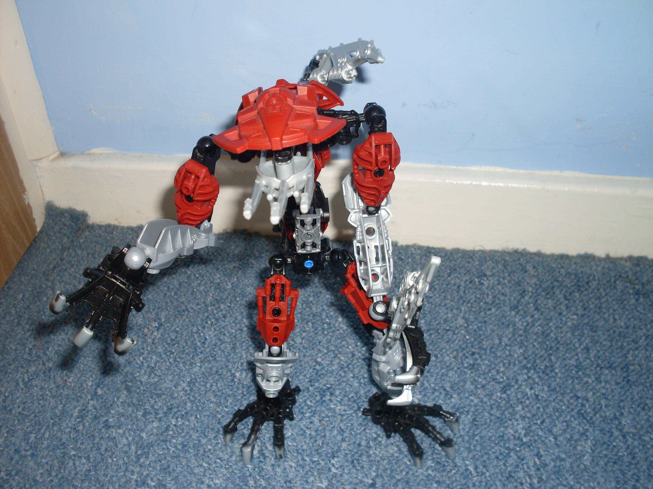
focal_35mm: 38
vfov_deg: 37.7
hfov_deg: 49.0
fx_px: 717
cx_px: 326
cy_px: 244
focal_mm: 6.3
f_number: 2.8
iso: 100
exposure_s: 1/45
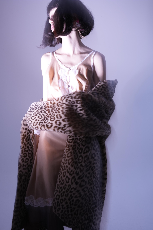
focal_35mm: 31
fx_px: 196
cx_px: 76
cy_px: 115
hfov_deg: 42.7
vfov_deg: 60.8
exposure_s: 1/3
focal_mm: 30.7
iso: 500
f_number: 13
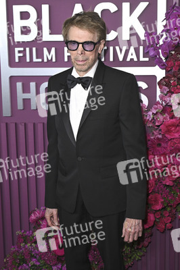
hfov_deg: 23.3
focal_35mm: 58
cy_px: 135
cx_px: 90
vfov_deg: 34.5
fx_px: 436
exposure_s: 1/320
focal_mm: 58
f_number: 6.3
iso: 2500
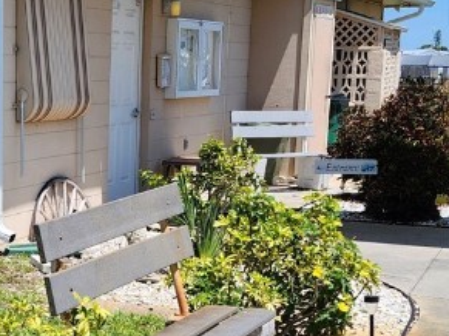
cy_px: 219
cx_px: -32
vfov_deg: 18.2
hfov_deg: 22.9
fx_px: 1050
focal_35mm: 81
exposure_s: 1/1849
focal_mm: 5.54
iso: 25
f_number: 1.8
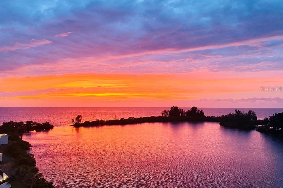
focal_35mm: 28
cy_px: 89
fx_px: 220
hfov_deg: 65.5
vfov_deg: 46.4
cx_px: 141
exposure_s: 1/60
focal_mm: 4.25
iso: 250
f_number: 1.8
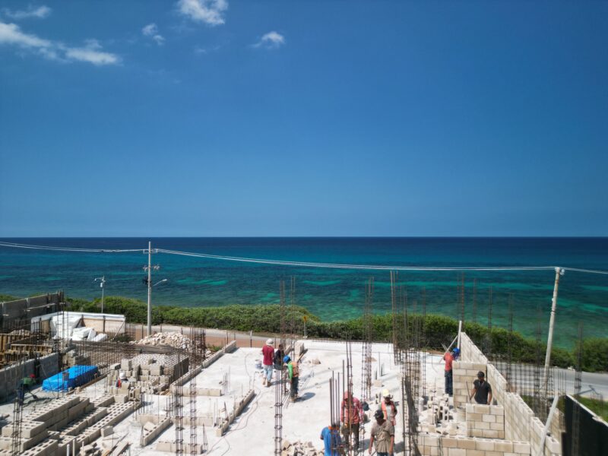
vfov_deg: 56.8
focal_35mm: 24
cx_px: 304
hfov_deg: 71.6
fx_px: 422
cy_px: 228
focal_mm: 6.72
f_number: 1.7
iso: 140
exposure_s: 1/120
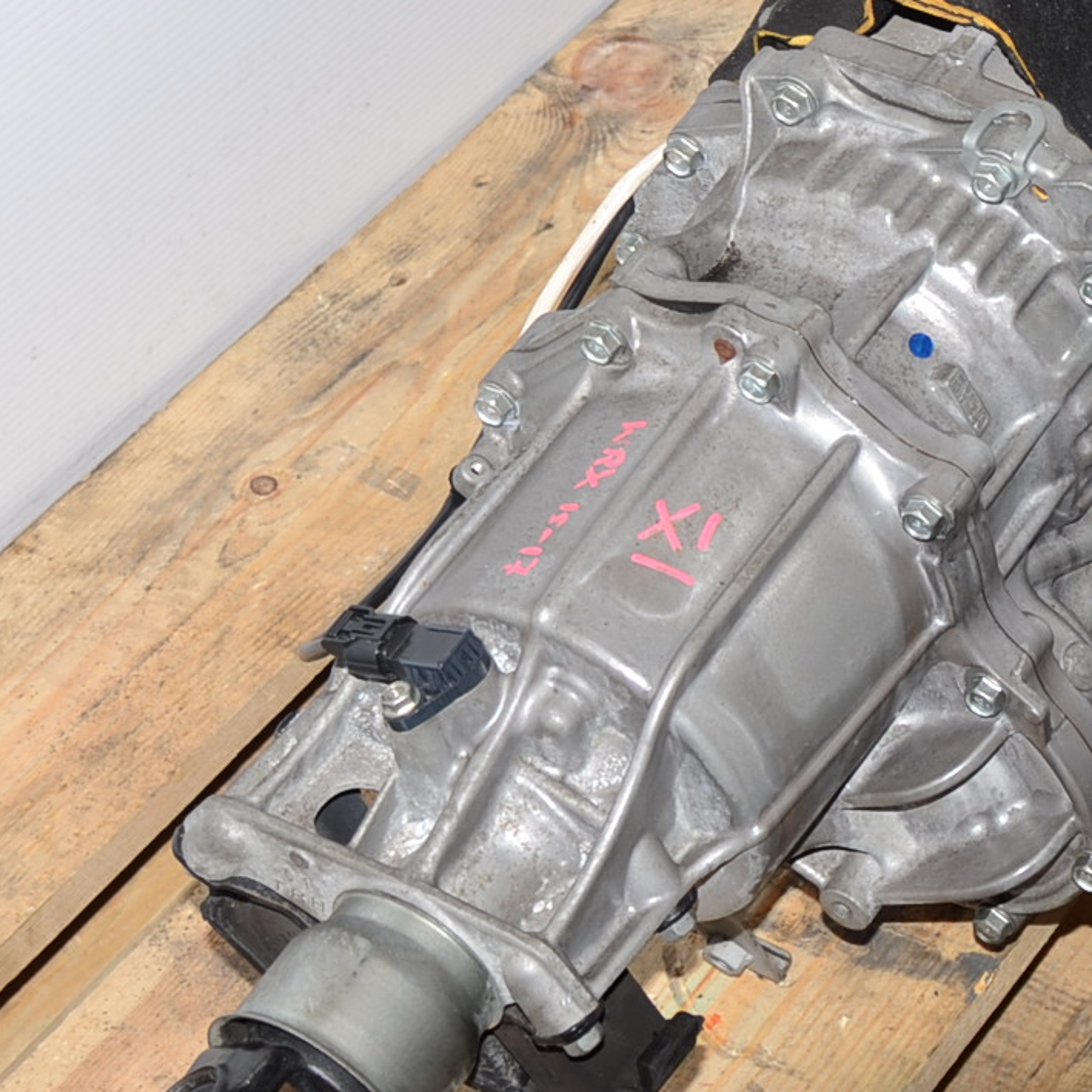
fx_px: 4104
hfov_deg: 14.7
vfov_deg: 15.0
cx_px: 1260
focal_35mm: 115
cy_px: 132
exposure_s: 1/100
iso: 100
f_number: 5
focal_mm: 26
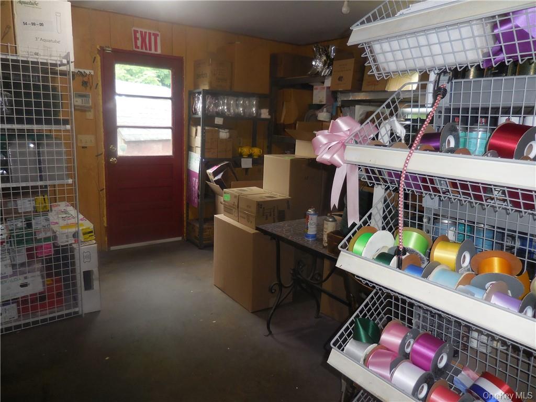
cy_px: 201
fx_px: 387
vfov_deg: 54.9
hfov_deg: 69.4
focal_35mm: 25
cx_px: 268
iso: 200
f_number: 3.3
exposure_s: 1/25
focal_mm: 4.5
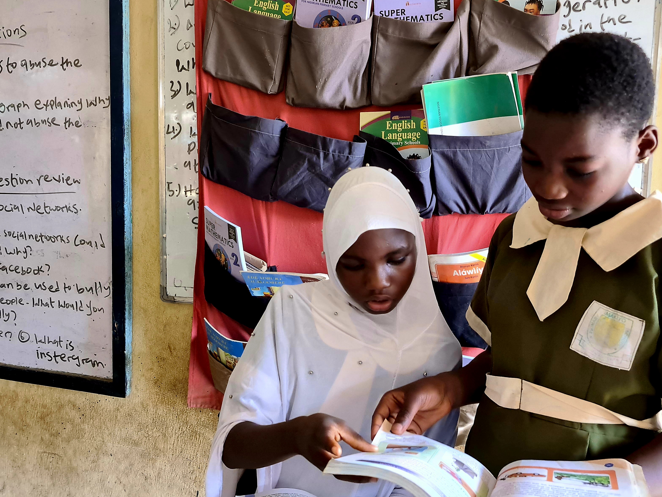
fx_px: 612
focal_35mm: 32
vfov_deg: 44.1
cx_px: 339
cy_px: 224
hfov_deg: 56.8
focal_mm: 7
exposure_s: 1/100
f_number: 1.8
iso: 400
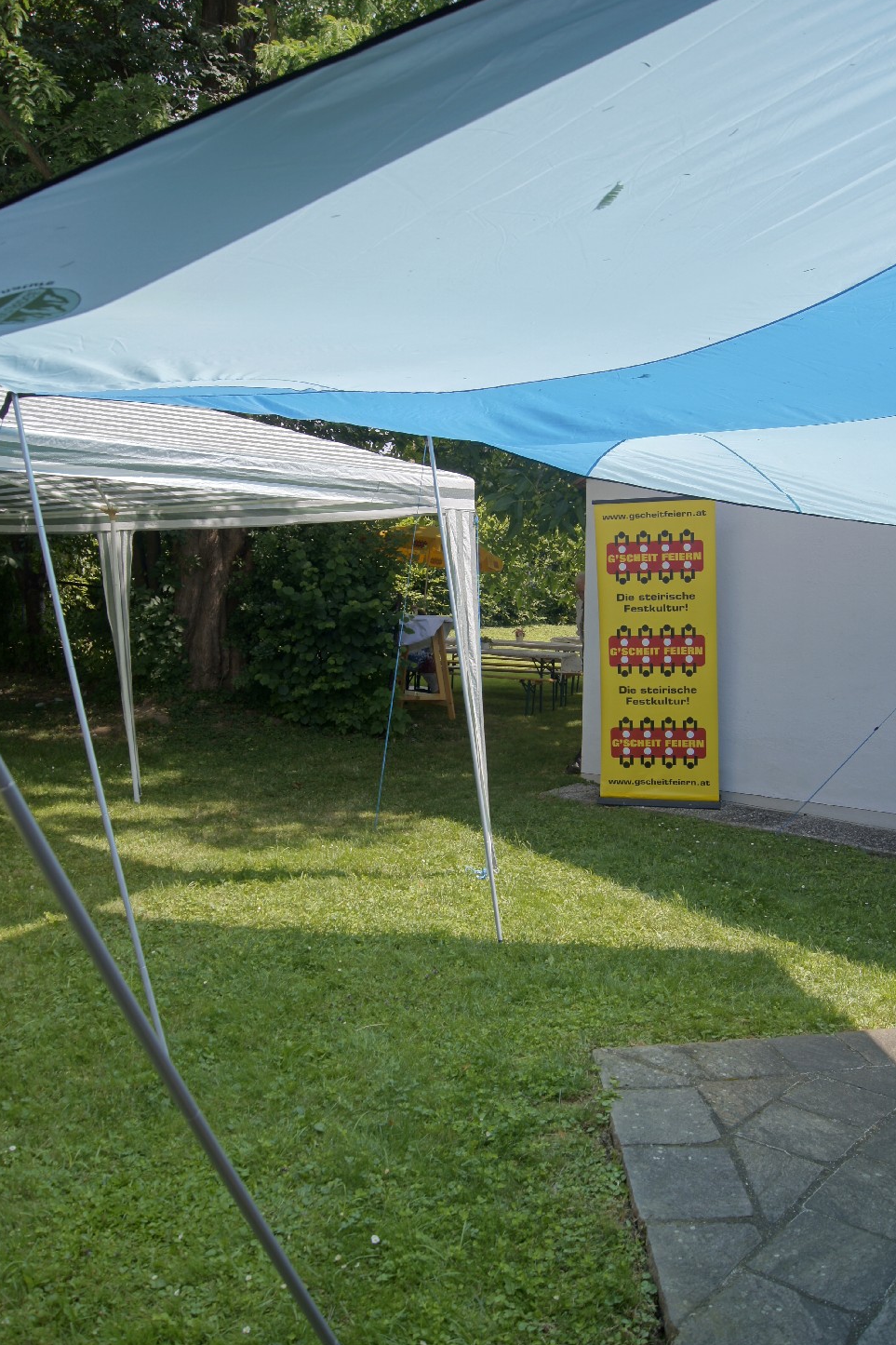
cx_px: 458
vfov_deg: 65.5
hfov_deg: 46.4
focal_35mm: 28
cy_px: 677
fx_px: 1046
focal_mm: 18
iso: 100
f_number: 8
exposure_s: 1/125
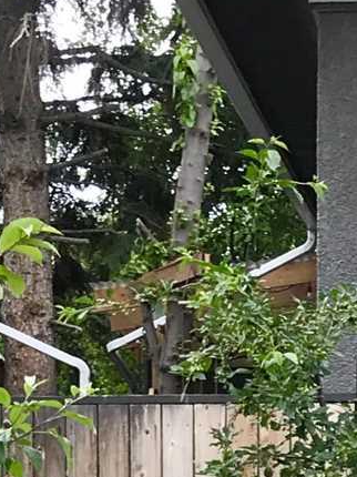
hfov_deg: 9.9
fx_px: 2065
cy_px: 1124
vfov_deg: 11.2
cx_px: 270
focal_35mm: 150
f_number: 1.8
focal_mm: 3.99
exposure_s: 1/236
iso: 20
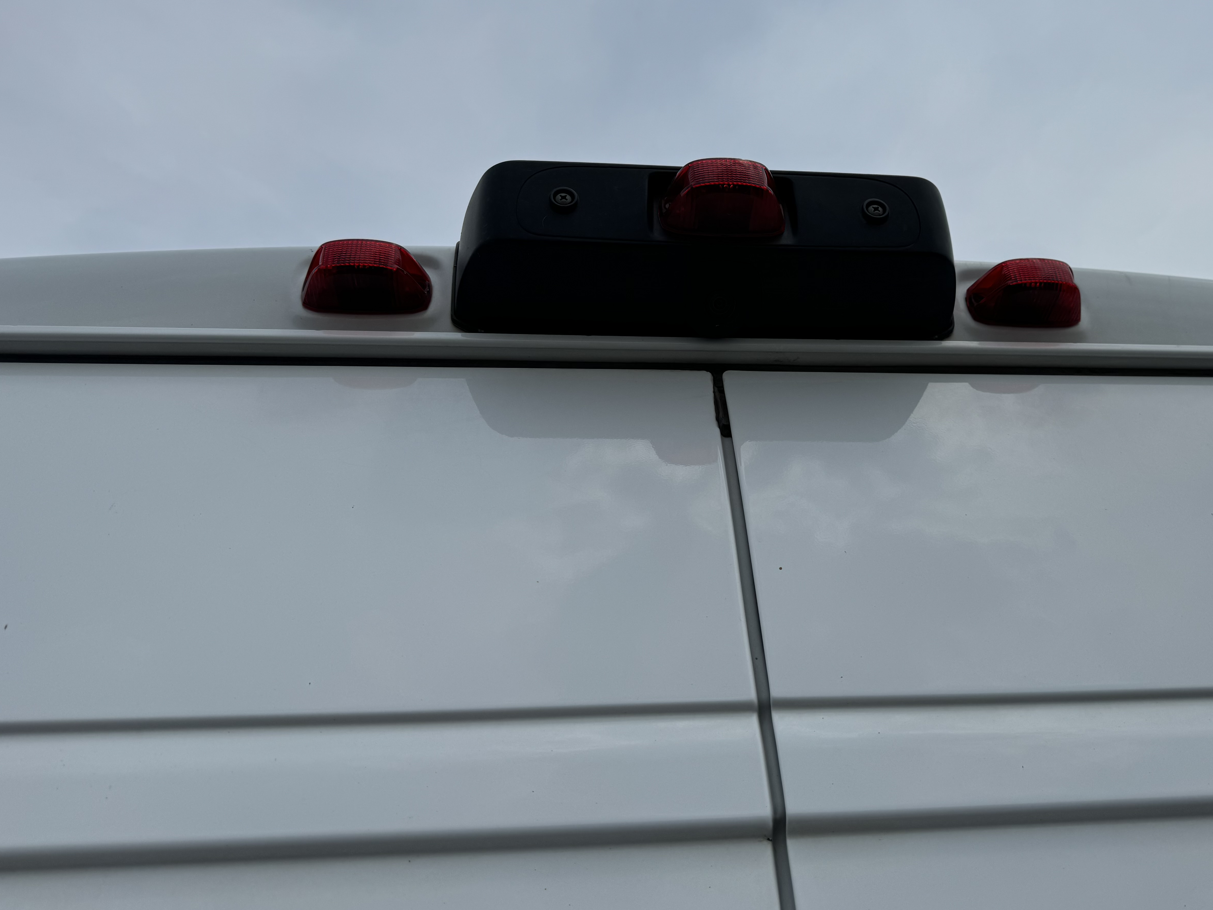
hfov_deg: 61.3
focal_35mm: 29
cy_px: 392
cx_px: 710
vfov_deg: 48.1
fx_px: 1016
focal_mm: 6.76
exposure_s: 1/12346
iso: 80
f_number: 1.78
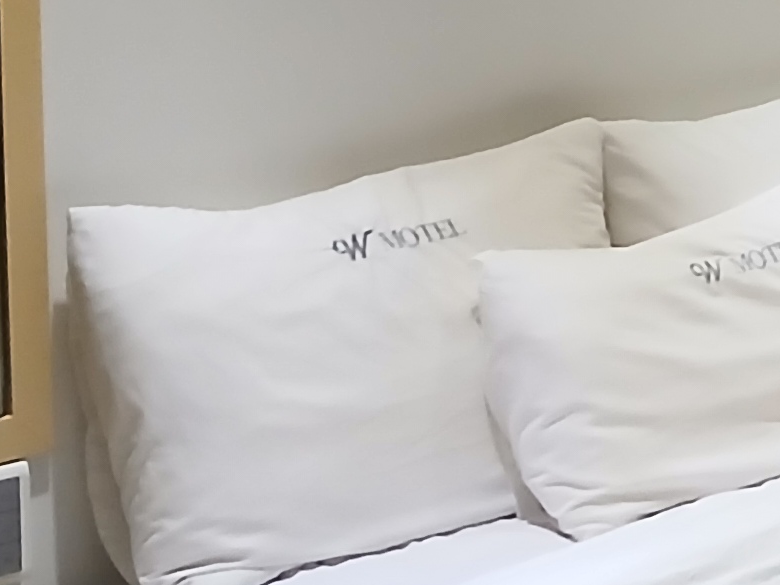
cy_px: -118
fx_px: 3064
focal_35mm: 136
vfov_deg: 10.7
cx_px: 1572
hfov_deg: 12.7
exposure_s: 1/24
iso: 320
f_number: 1.8
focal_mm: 3.98
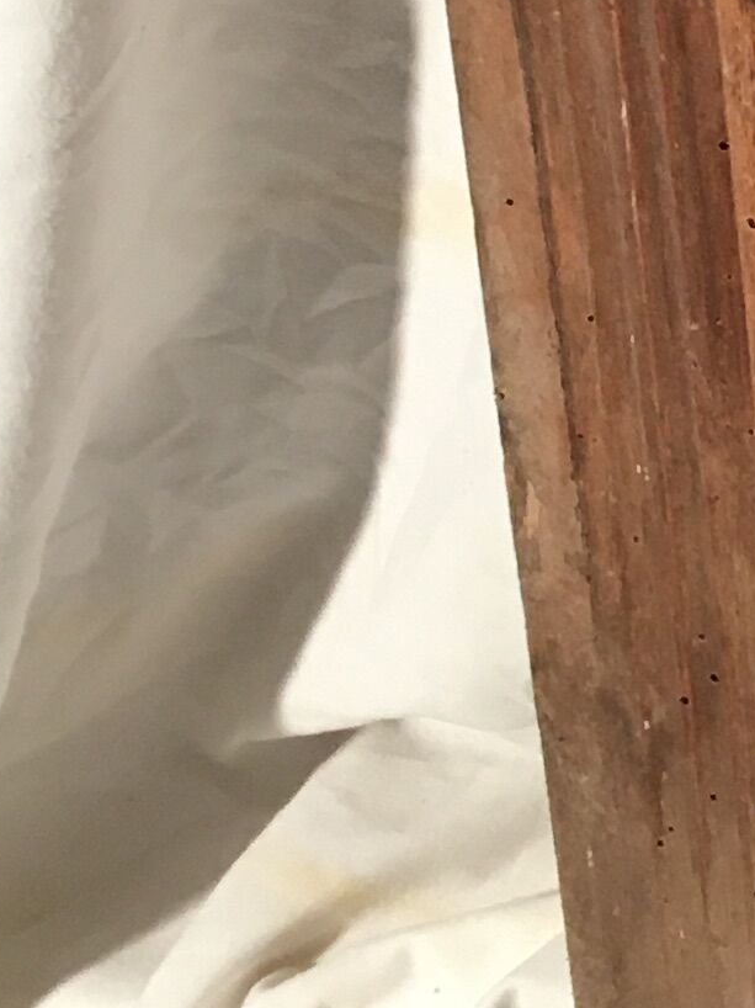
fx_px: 4161
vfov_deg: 13.6
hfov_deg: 9.3
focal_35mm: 143
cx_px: 1824
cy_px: -7
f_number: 2.2
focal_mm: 4.15
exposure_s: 1/33
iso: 50
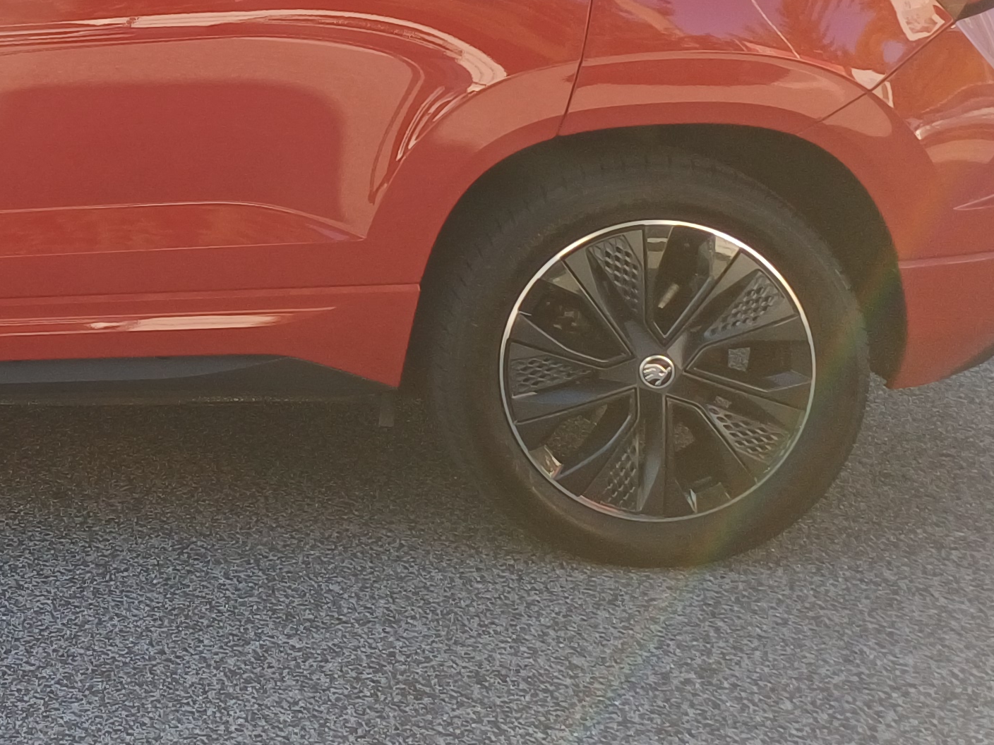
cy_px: -99
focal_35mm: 71
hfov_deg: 24.9
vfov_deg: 19.7
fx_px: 2039
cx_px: -184
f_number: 1.8
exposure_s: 1/229
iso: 50
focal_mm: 4.65
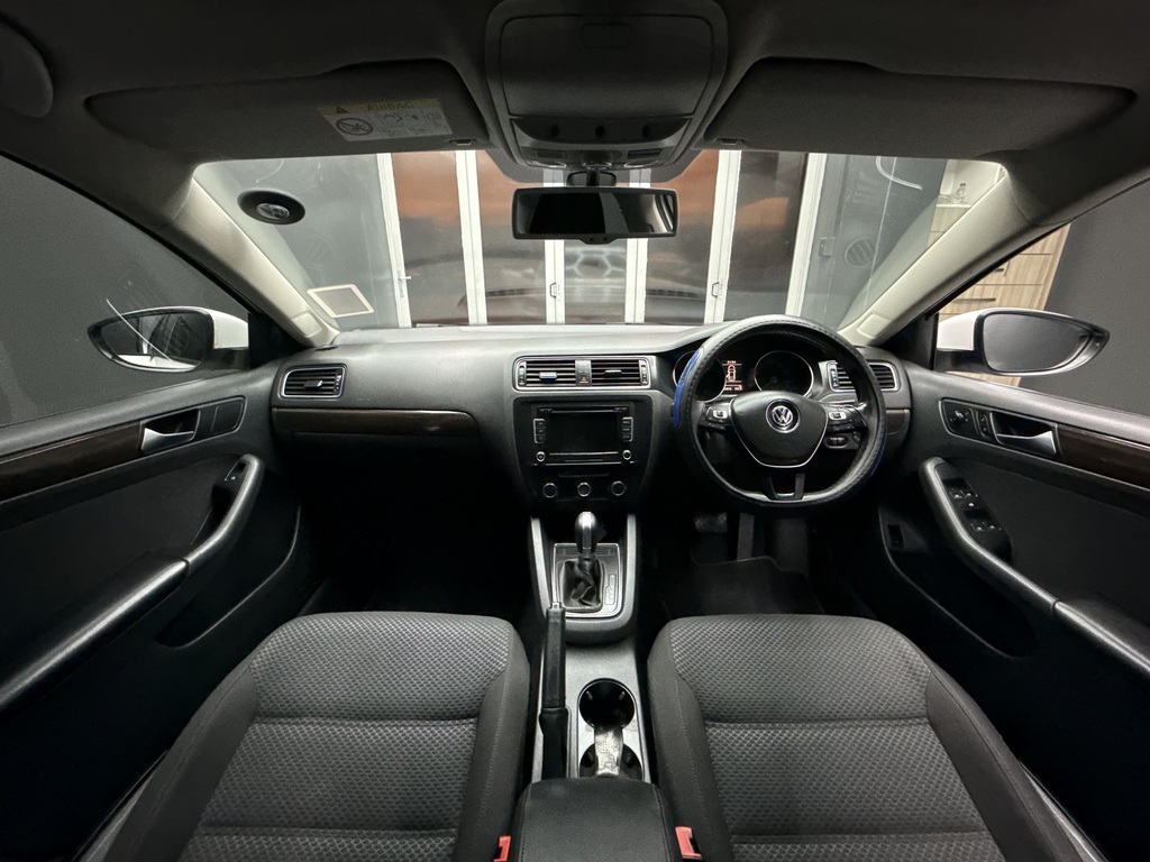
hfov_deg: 102.1
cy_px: 431
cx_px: 575
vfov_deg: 85.7
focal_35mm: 14
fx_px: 465
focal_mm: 2.22
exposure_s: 1/60
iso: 1000
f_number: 2.2
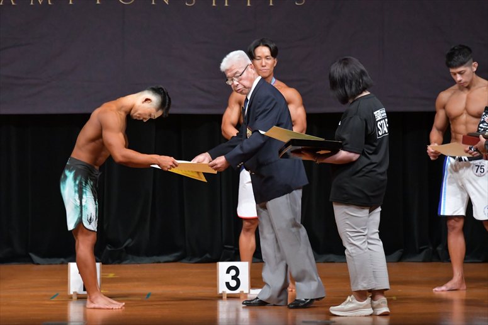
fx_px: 3658
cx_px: 244
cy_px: 162
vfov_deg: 5.1
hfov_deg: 7.6
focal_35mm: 270
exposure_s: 1/400
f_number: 5.6
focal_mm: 180
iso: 5000
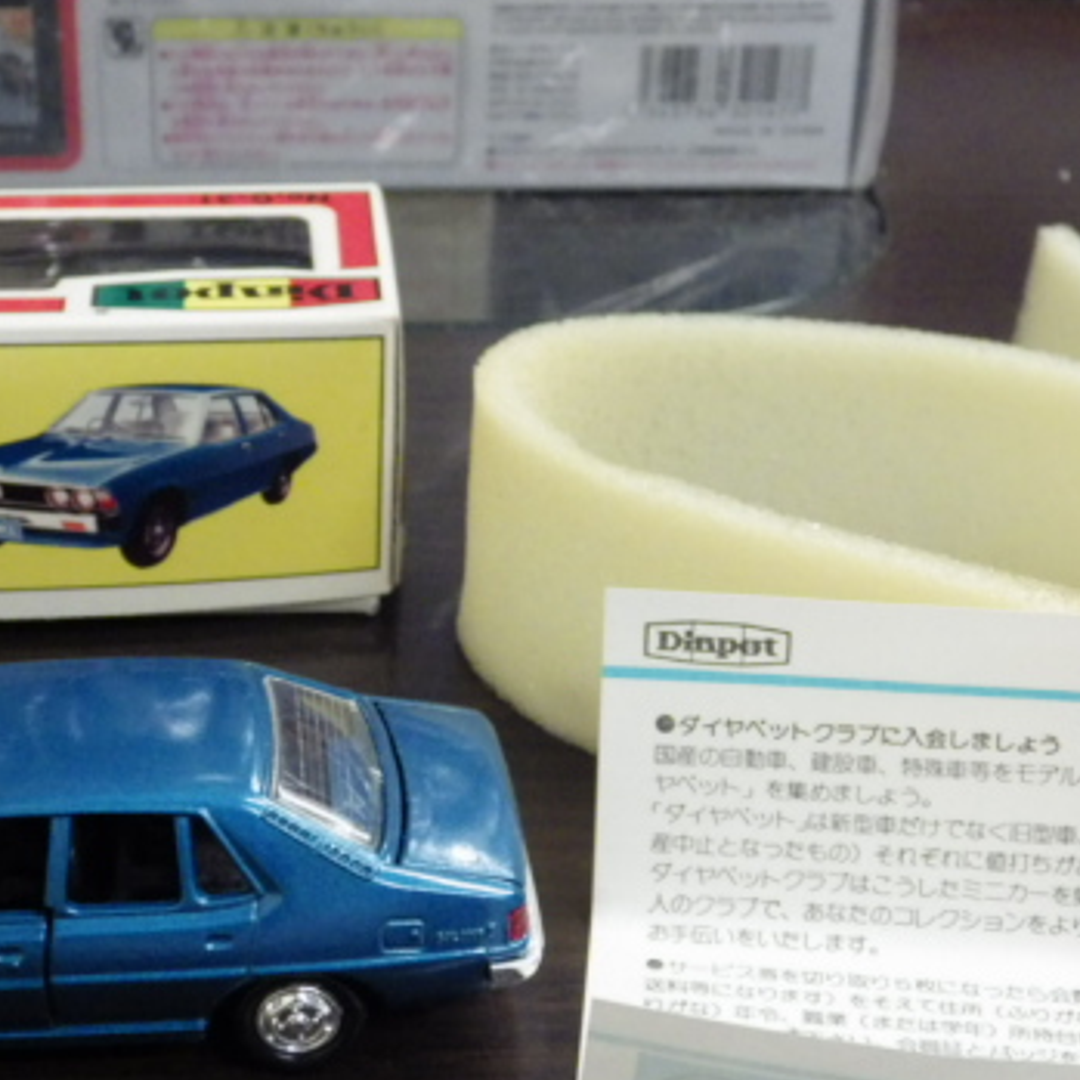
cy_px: 622
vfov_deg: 21.4
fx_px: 2859
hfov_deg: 21.4
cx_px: 415
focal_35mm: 81
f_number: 3.8
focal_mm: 9
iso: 800
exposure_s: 1/50
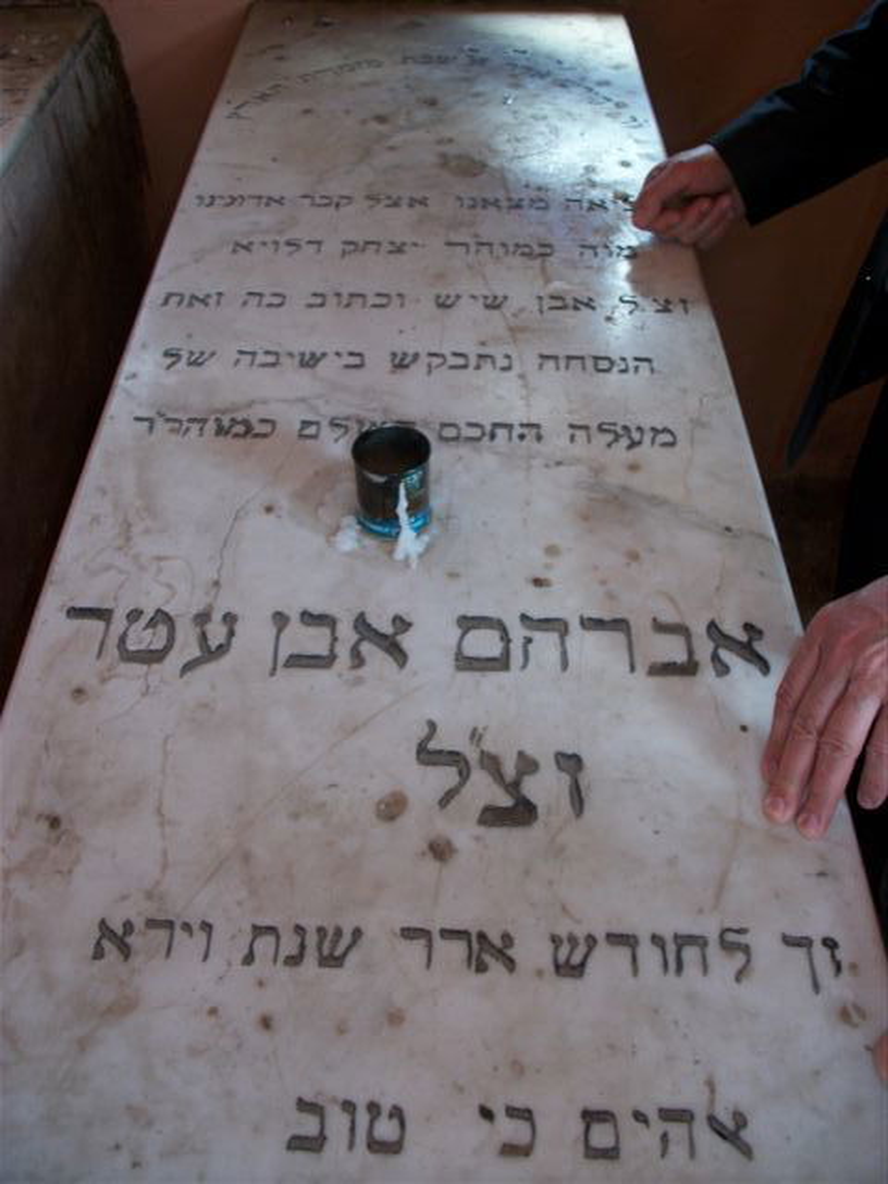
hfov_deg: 45.4
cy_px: 592
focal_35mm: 31
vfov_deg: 58.4
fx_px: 1060
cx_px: 444
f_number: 2.9
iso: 125
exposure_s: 1/40
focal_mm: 5.7
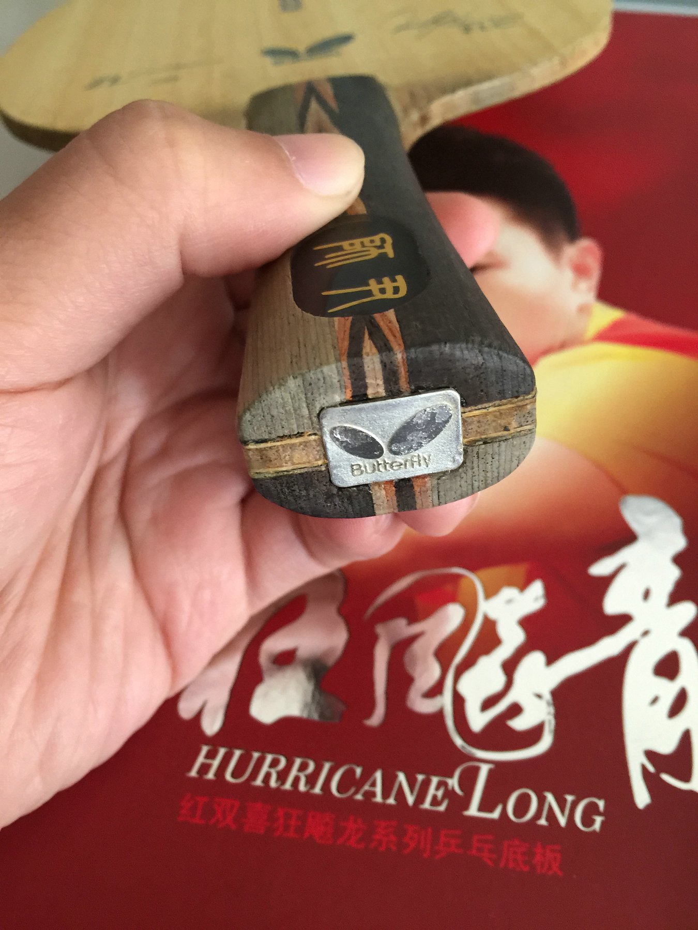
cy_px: 465
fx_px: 780
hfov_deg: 48.2
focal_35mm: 29
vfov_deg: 61.7
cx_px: 349
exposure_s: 1/10
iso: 125
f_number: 2.2
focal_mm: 4.15
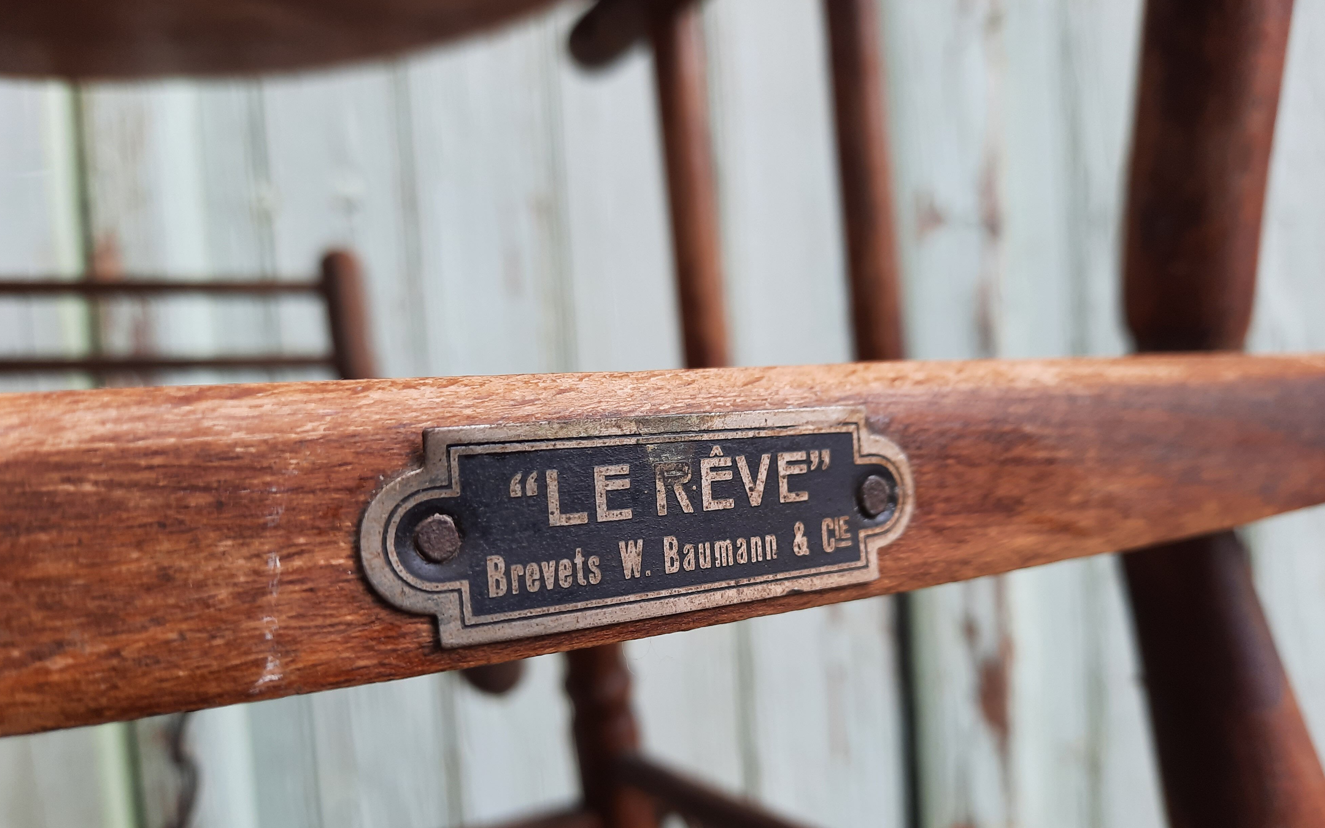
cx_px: 654
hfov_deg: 68.4
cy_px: 498
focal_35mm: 27
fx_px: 975
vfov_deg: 45.8
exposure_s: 1/150
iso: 32
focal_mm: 4.6
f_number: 2
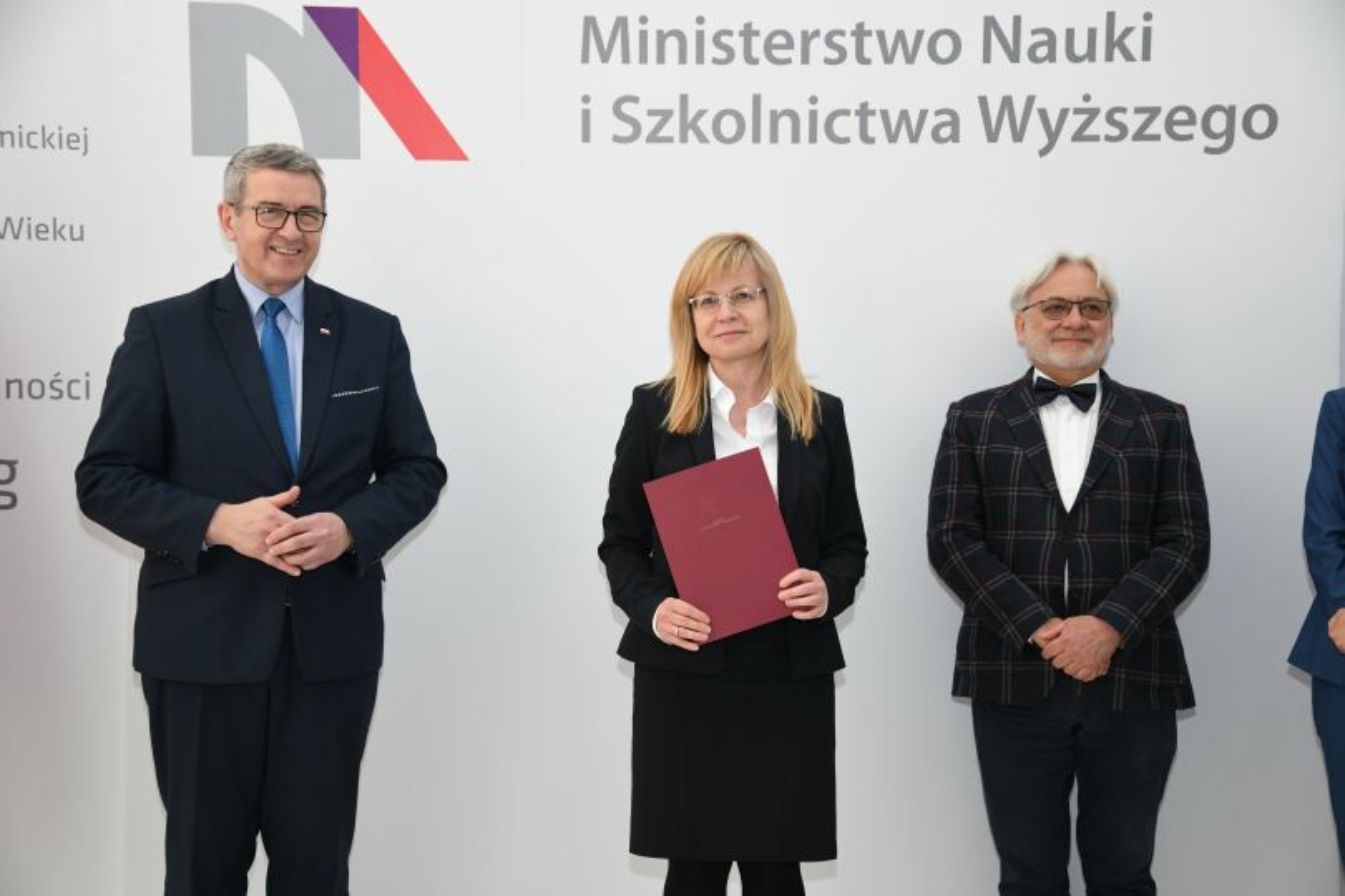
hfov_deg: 34.5
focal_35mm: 58
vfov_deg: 23.4
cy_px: 448
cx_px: 672
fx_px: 2167
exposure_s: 1/160
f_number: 5.6
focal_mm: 58
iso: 2500
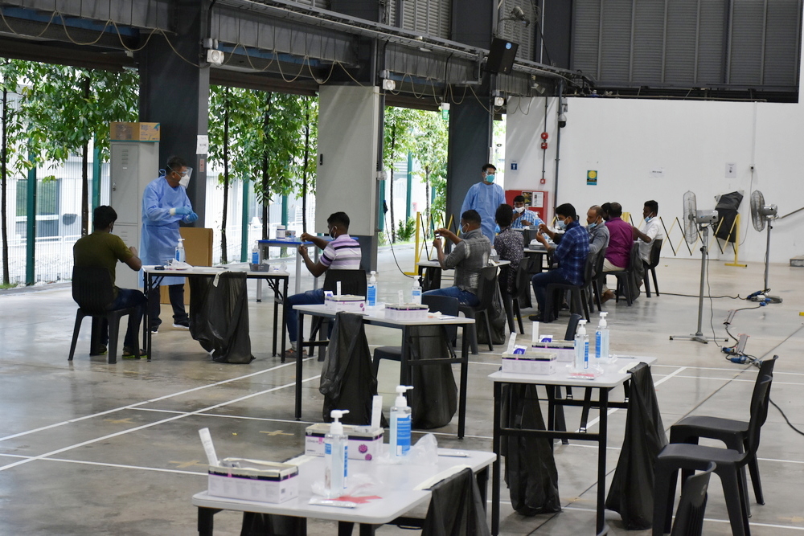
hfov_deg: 27.0
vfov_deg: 18.2
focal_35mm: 75
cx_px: 402
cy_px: 268
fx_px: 1675
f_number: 7.1
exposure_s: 1/80
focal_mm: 50
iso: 1000
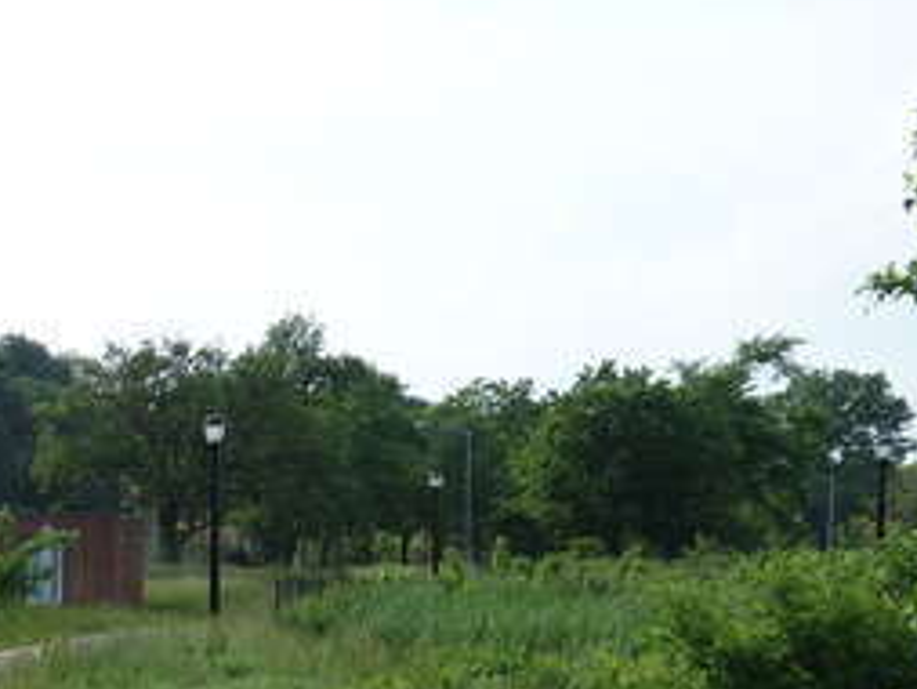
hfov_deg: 20.1
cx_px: -431
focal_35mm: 85
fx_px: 2253
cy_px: 763
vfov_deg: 16.8
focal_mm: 10.4
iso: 125
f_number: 4.5
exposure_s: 1/800
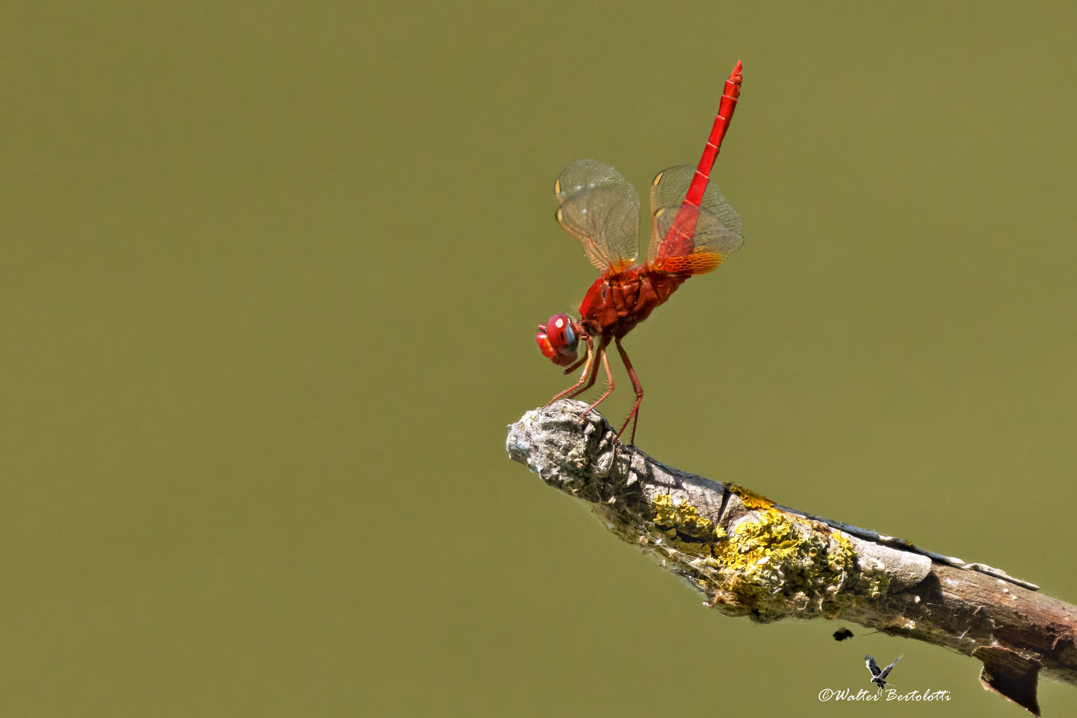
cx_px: 538
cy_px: 359
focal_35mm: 840
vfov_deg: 1.6
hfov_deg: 2.5
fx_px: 25128
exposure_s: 1/2500
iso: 2000
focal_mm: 840
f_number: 10
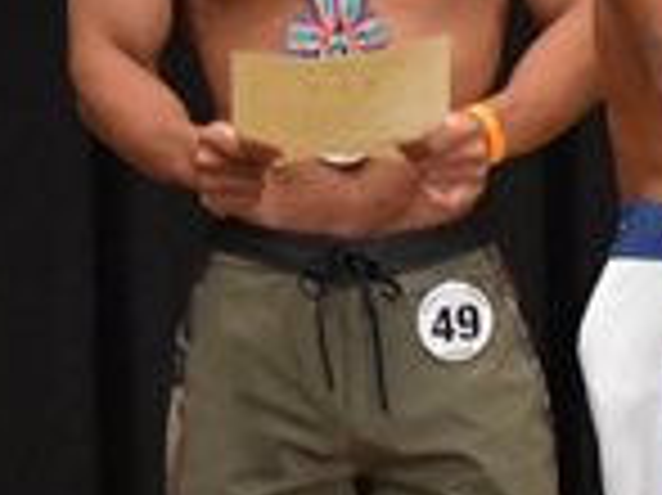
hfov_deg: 1.9
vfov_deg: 1.4
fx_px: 19605
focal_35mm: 1026
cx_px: 1322
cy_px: 274
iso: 6400
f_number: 5.6
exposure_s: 1/400
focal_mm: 135
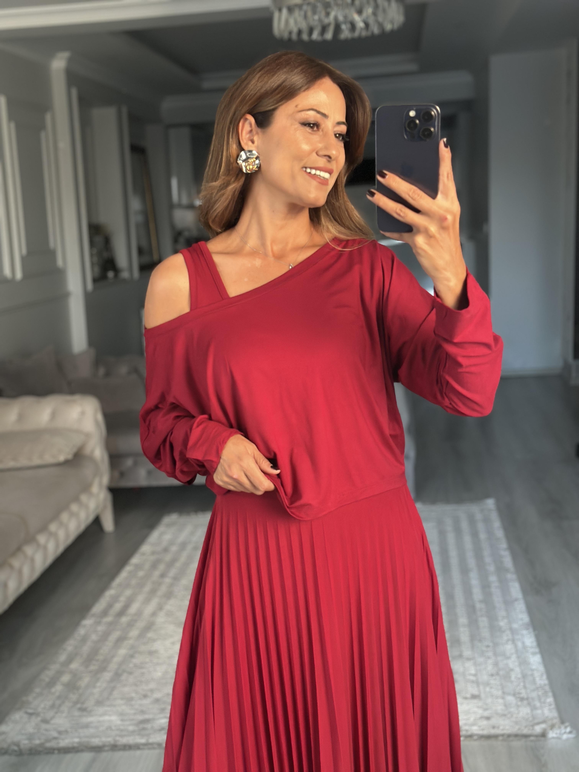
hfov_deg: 30.3
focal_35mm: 48
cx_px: 290
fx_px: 1070
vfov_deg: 39.7
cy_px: 386
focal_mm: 6.86
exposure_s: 1/60
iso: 320
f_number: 1.78
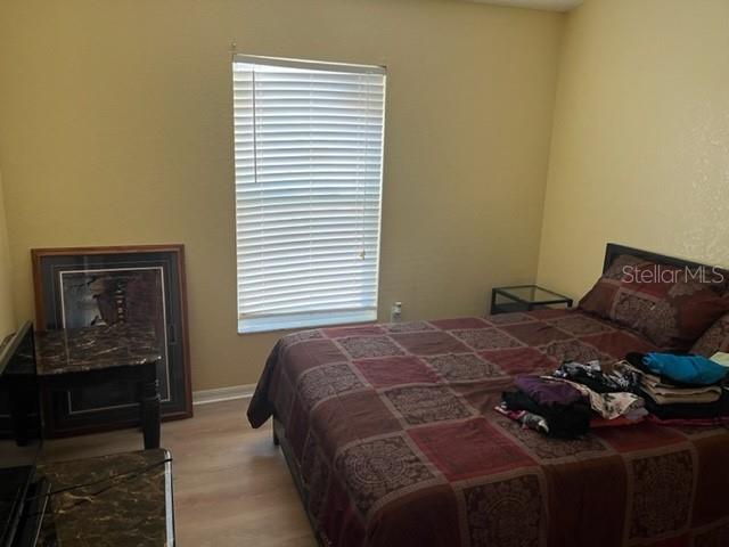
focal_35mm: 26
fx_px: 548
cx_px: 364
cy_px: 274
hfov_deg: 67.3
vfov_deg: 53.1
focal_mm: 5.1
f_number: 1.6
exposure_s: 1/60
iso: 125
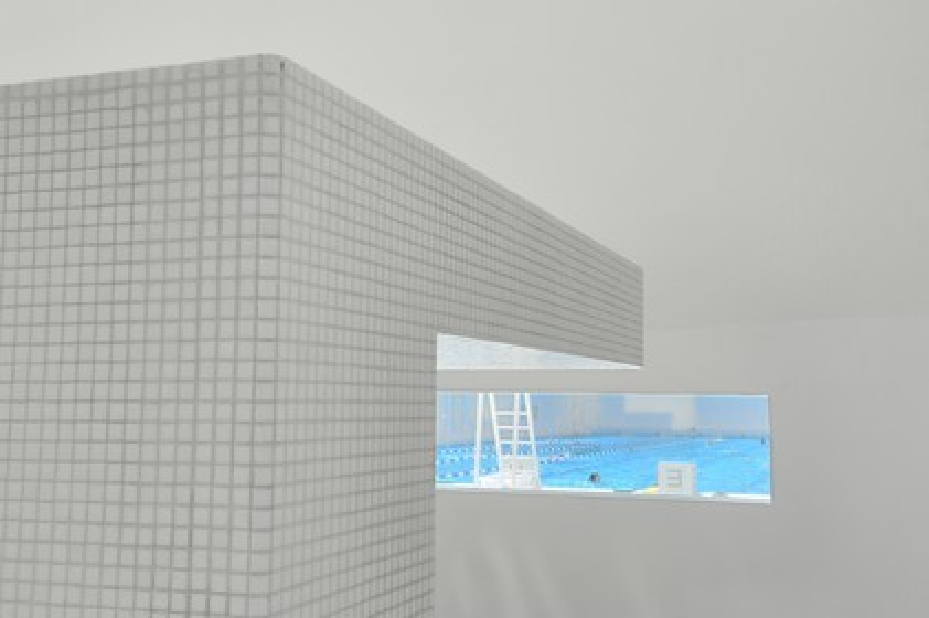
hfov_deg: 46.4
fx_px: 1083
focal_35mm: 42
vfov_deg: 31.8
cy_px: 309
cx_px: 464
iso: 200
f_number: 11
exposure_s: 1/125
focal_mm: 42
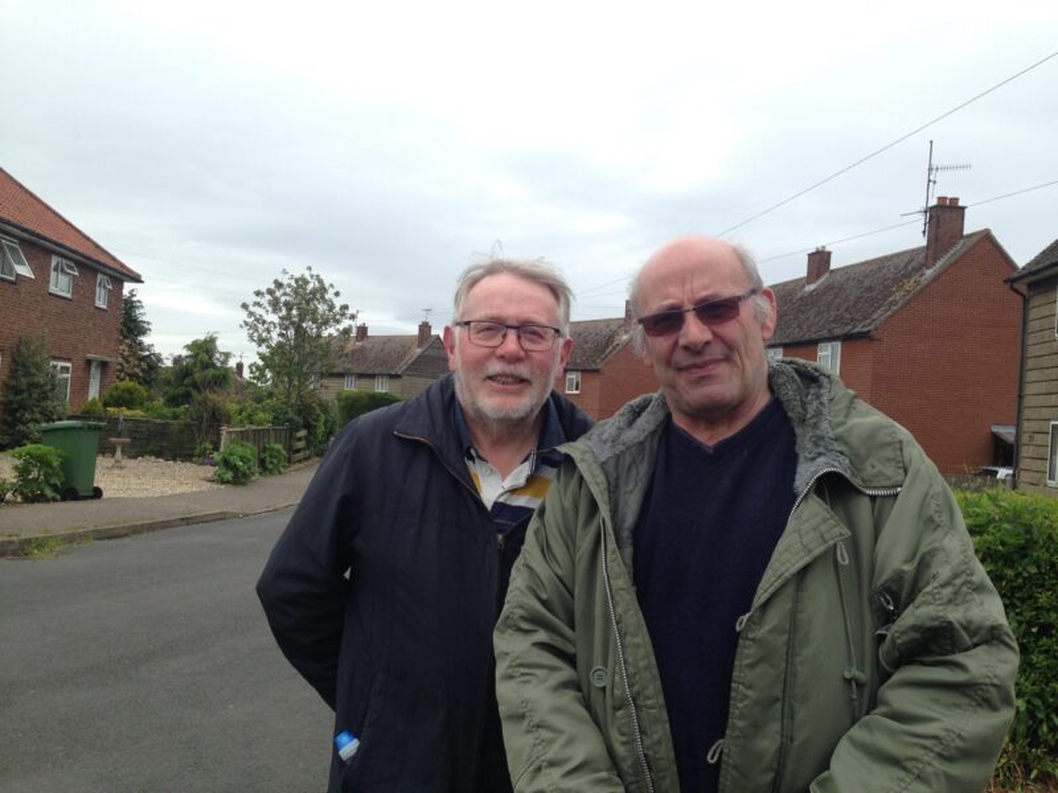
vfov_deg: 42.9
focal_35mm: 33
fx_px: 1009
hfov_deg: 55.4
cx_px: 529
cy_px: 396
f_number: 2.4
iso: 50
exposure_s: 1/763
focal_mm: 4.12
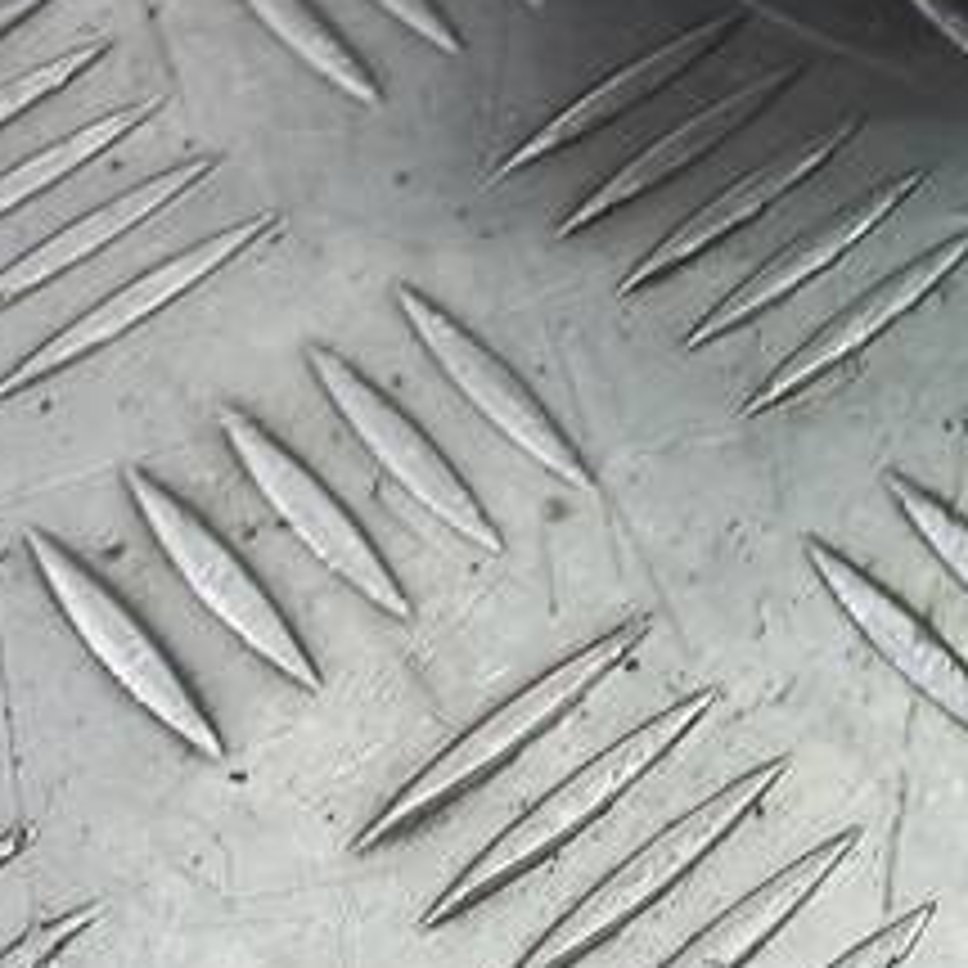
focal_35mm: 105
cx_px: 1481
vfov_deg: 15.1
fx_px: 3322
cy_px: -554
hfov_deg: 15.2
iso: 50
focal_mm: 4.6
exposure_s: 1/50
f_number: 1.8
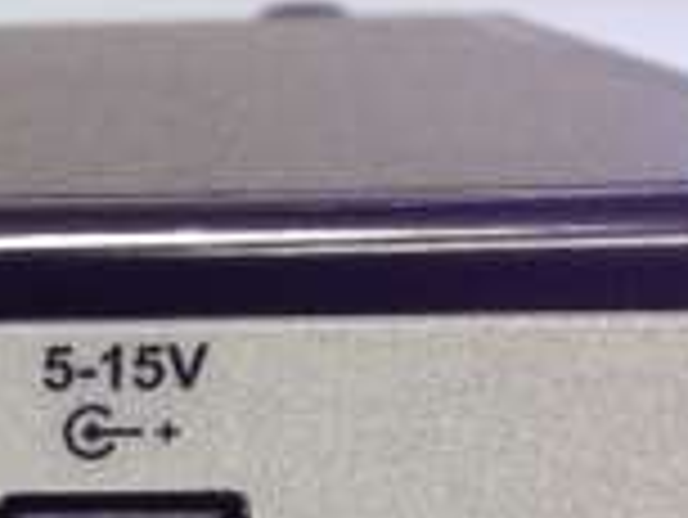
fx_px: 2904
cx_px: -328
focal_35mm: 146
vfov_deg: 10.2
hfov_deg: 12.8
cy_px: 378
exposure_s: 1/20
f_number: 2.4
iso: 80
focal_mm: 4.28
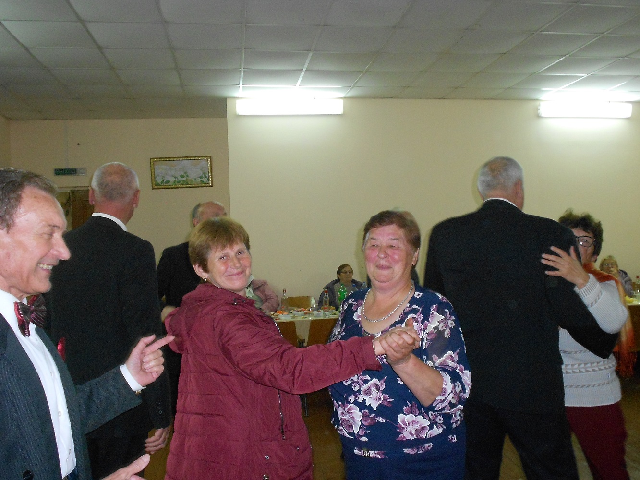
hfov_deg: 56.8
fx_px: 592
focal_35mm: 32
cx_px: 320
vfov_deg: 44.2
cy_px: 240
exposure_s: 1/30
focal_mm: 6
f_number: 3.6
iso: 400
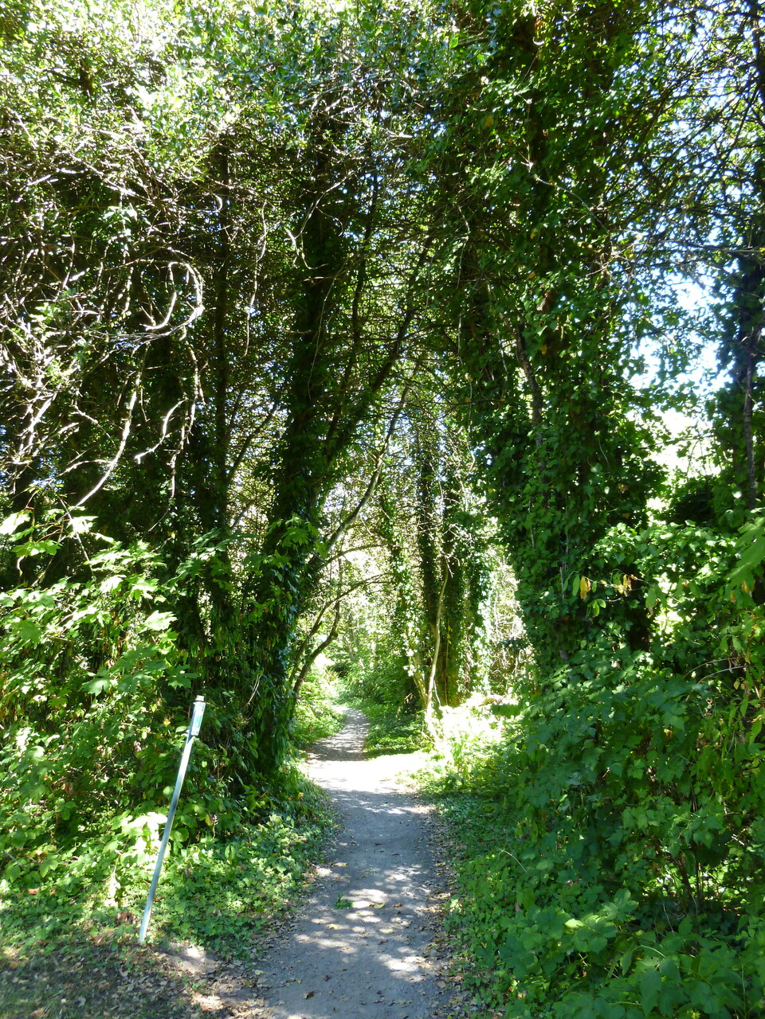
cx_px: 382
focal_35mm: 25
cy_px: 510
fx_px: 737
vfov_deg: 69.4
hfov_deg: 54.9
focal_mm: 4.5
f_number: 3.3
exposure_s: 1/30
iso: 125
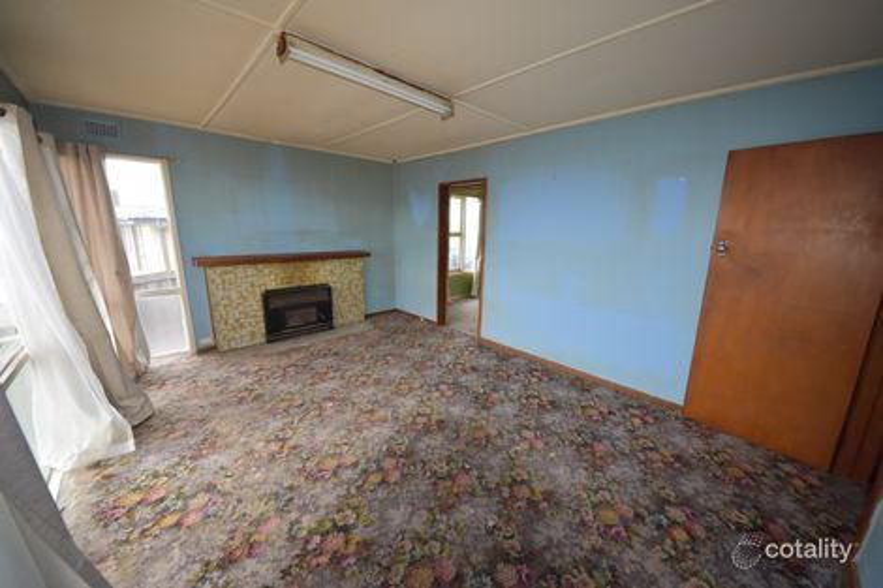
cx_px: 442
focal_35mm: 12
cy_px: 294
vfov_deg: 90.0
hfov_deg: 112.6
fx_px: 294
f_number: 5
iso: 800
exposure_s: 1/100
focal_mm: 8
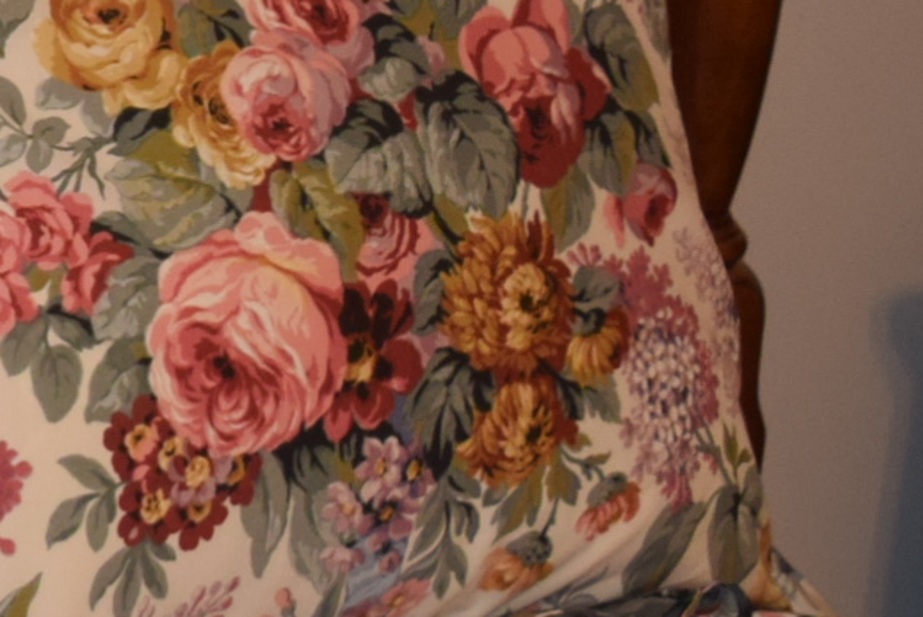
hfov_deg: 10.5
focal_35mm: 184
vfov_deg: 7.5
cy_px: 160
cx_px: -699
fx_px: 4722
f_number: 4
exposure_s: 1/60
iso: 900
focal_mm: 26
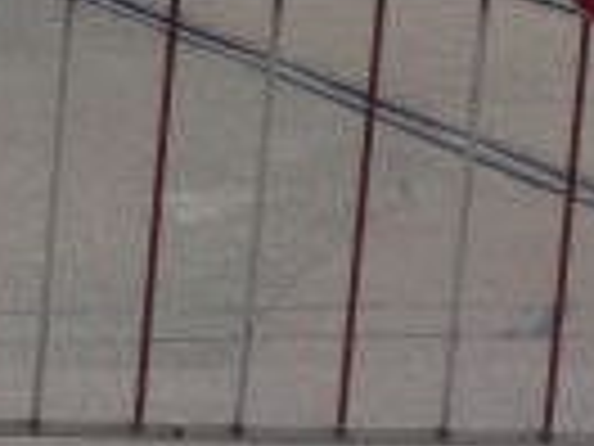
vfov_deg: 1.6
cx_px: 369
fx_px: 15907
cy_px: -243
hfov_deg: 2.1
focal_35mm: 927
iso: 100
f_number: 5.9
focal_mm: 26
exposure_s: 1/800
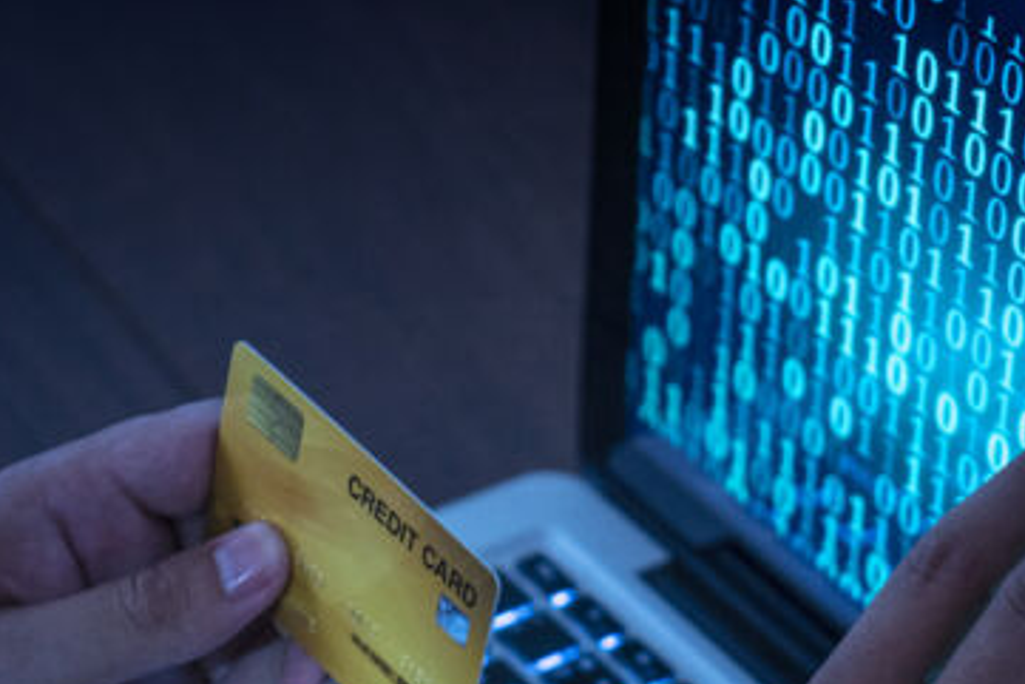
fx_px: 4415
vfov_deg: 8.8
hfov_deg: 13.2
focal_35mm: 155
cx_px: 511
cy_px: 640
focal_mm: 70
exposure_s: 1/30
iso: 640
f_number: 4
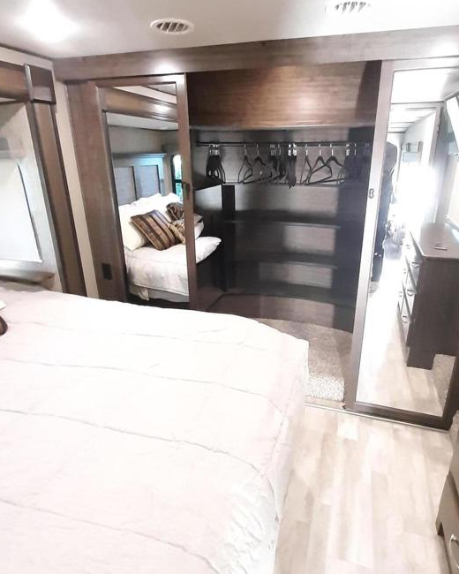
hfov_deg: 68.0
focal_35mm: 20
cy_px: 266
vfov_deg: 80.2
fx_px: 340
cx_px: 246
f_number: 2.2
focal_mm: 1.42
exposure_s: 1/20
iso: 800
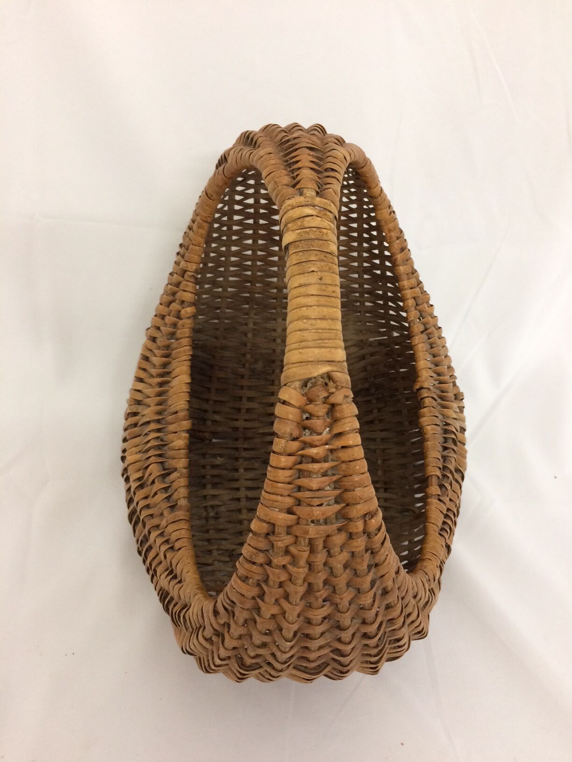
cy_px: 381
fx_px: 639
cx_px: 286
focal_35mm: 29
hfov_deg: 48.2
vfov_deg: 61.7
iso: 200
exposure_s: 1/33
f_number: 2.2
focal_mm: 4.15
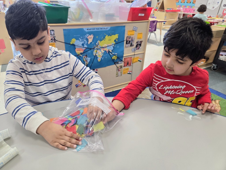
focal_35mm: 23
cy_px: 85
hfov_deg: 73.9
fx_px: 150
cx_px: 113
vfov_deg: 58.9
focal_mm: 5.4
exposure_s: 1/120
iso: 250
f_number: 1.8
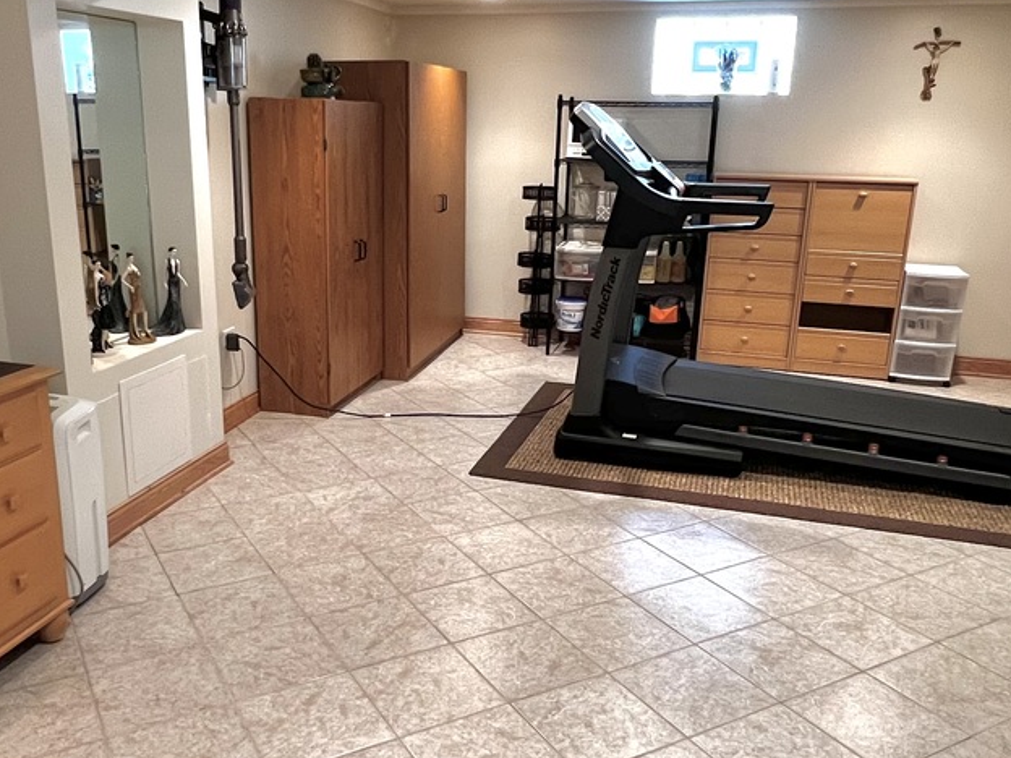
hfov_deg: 59.7
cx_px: 434
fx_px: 876
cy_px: 387
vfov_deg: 46.8
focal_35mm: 30
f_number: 1.8
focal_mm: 1.57
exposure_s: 1/60
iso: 320
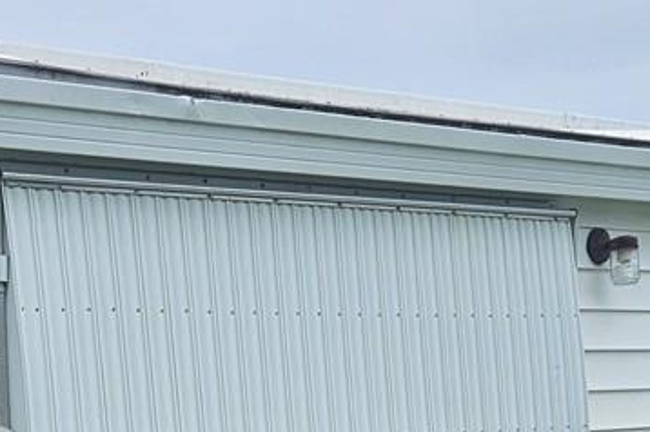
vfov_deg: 12.2
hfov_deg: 19.1
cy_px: 624
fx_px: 1930
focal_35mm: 107
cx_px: 280
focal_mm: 5.4
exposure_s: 1/3788
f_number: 1.8
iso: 25
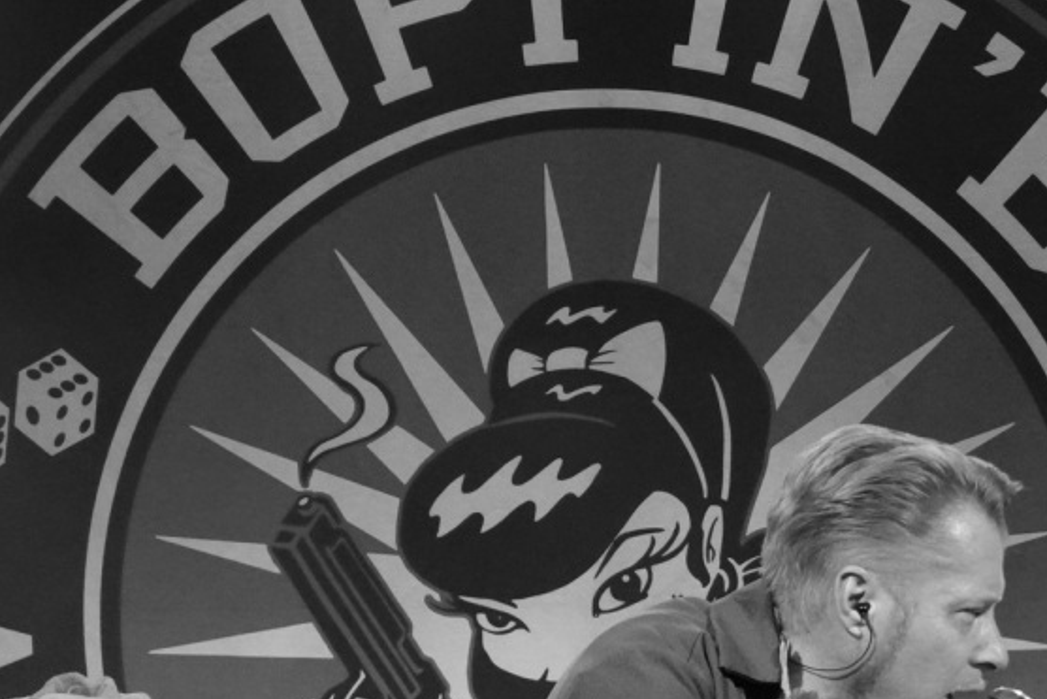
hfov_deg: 12.1
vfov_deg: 8.1
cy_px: 580
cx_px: 629
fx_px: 4945
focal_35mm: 170
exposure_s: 1/80
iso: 6400
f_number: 5.6
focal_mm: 50
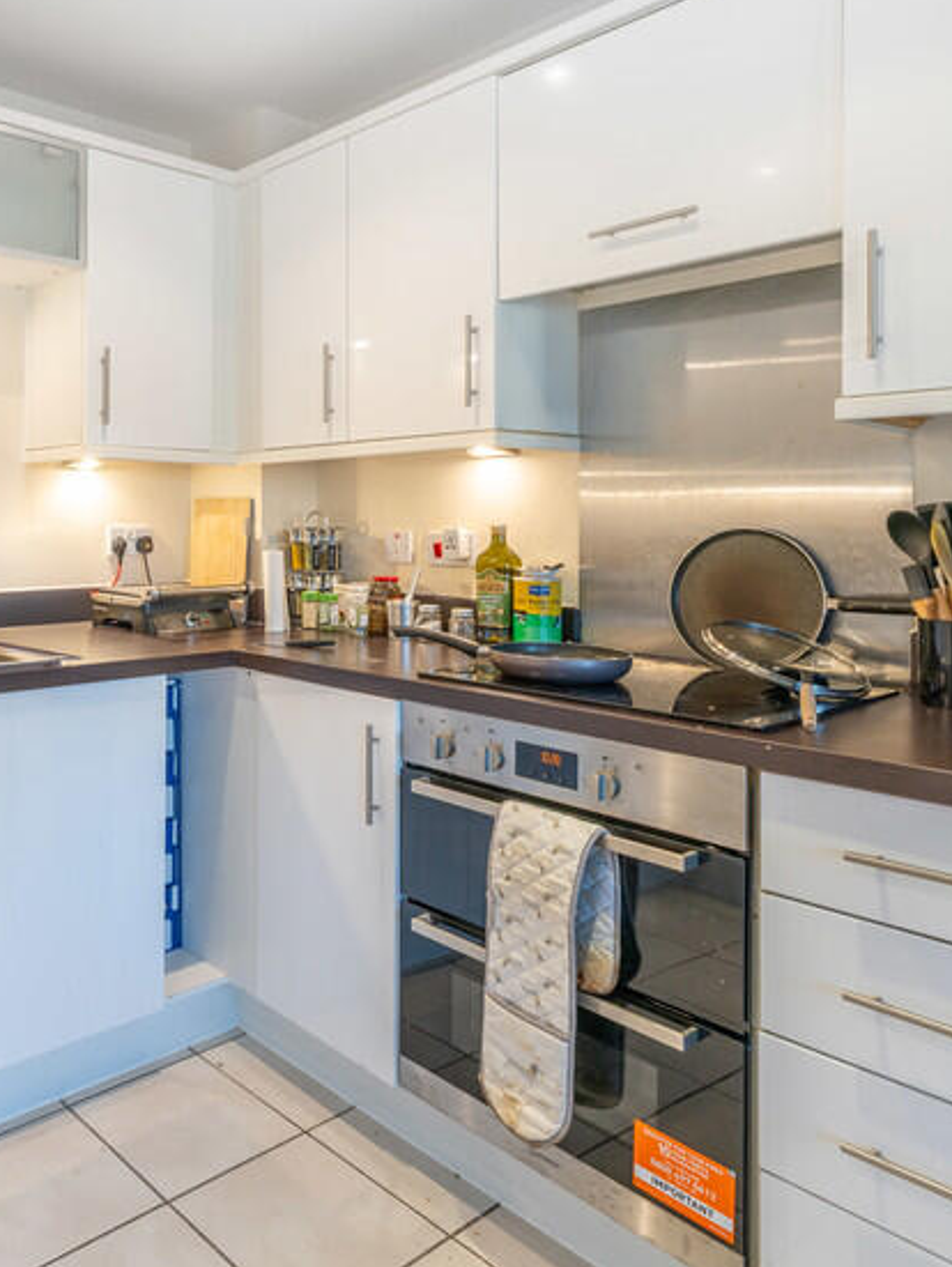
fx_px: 916
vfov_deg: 69.0
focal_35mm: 25
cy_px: 548
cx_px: 136
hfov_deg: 50.1
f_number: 9
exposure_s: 1/10
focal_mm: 14
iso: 320
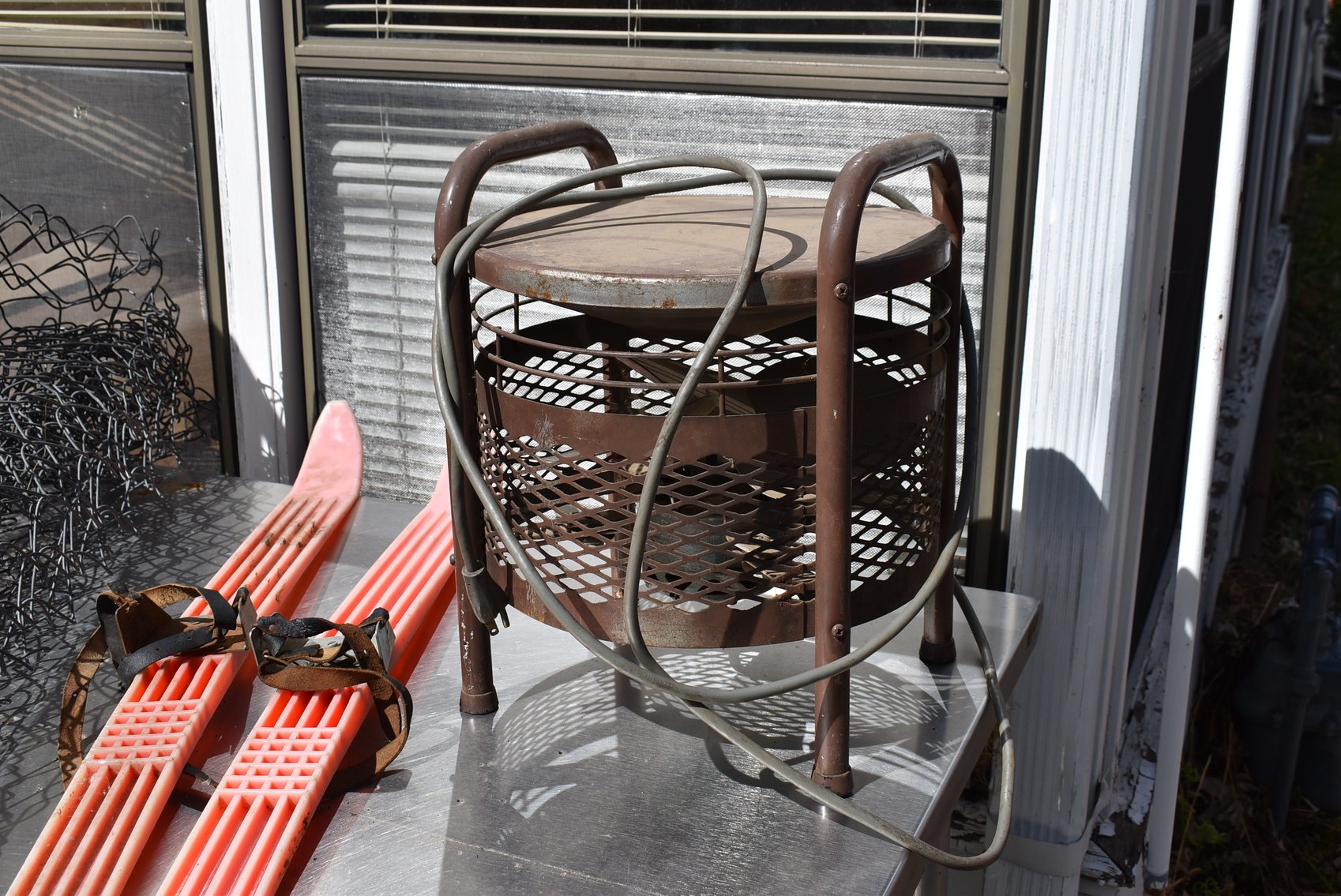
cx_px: 670
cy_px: 448
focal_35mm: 42
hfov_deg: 46.4
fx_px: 1566
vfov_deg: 31.9
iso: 100
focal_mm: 28
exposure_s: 1/320
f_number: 9
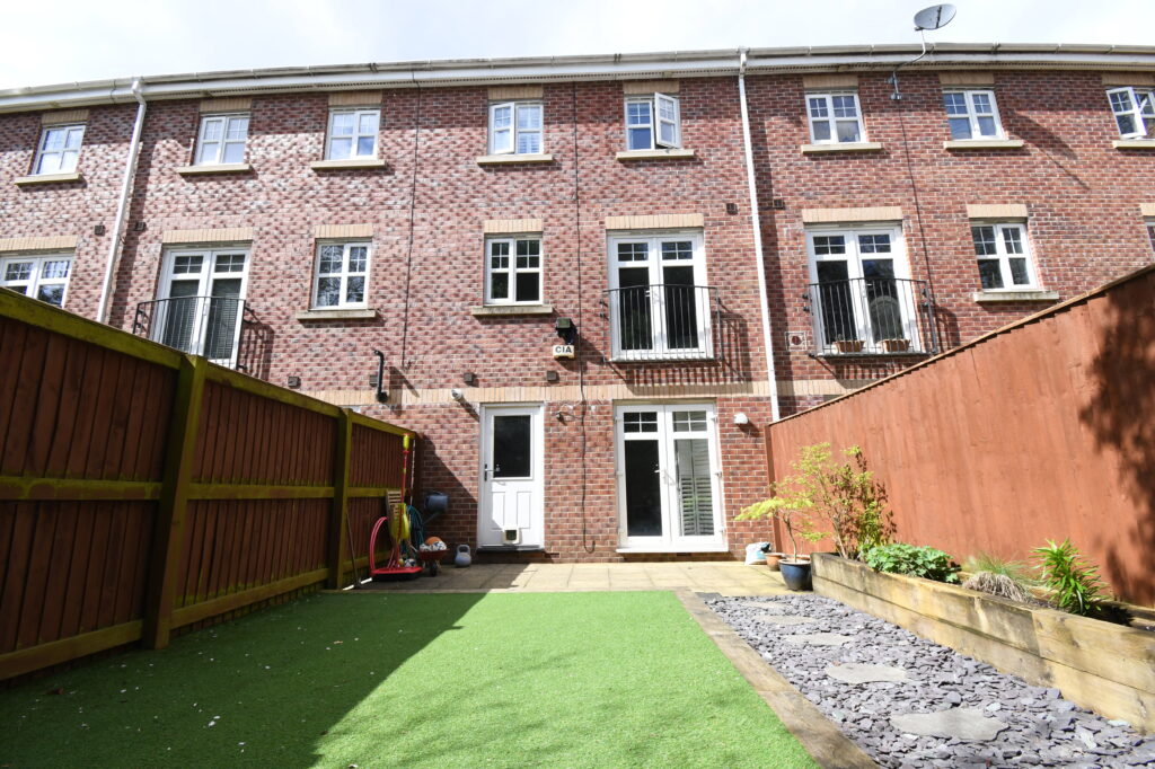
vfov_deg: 77.3
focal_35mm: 15
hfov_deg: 100.4
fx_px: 481
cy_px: 384
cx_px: 578
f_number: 10
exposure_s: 1/400
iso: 560
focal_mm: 10
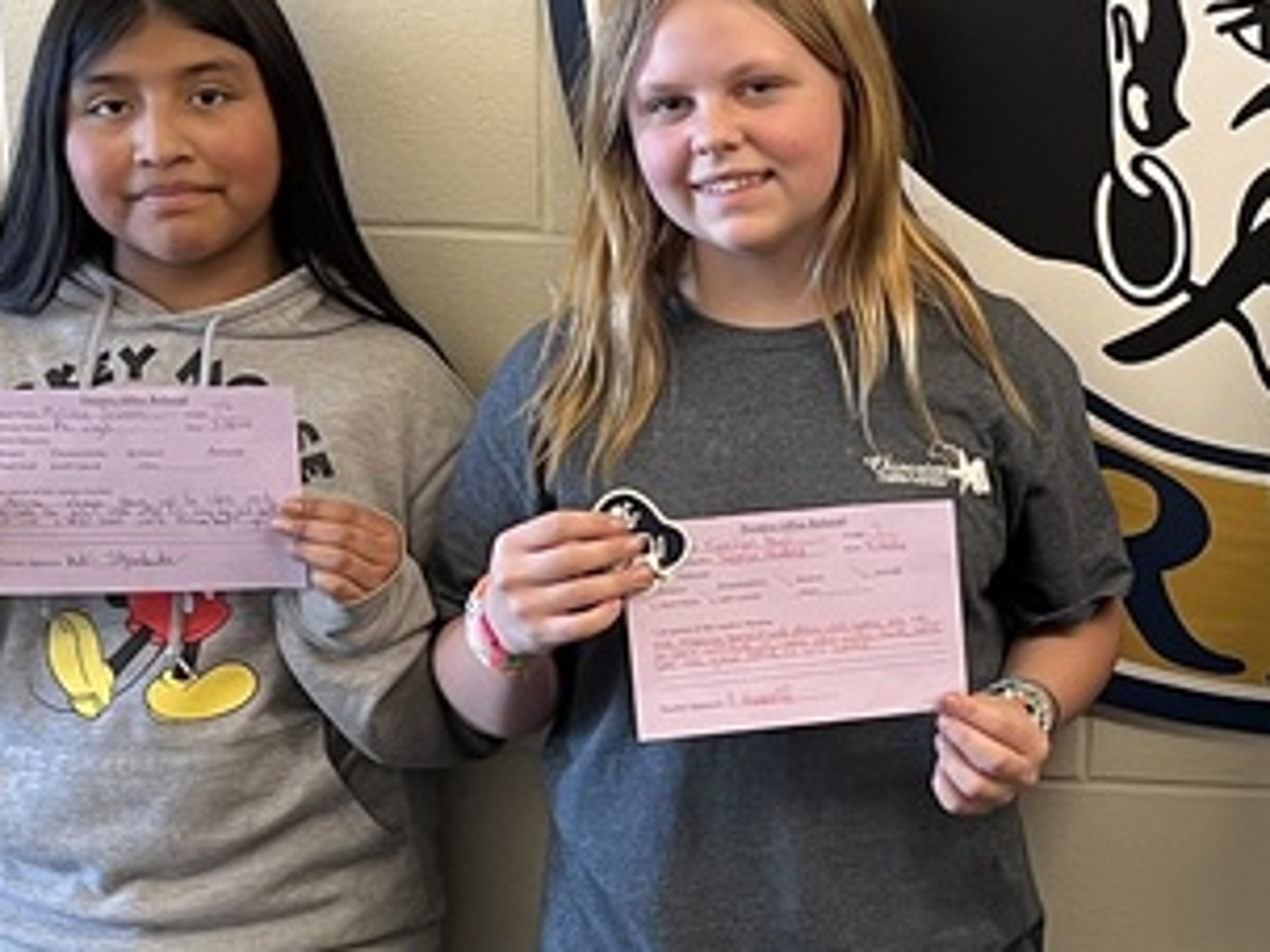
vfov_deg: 16.7
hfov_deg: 21.9
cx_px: 1077
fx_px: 3227
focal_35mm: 88
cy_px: 600
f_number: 1.5
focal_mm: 5.7
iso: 160
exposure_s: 1/60
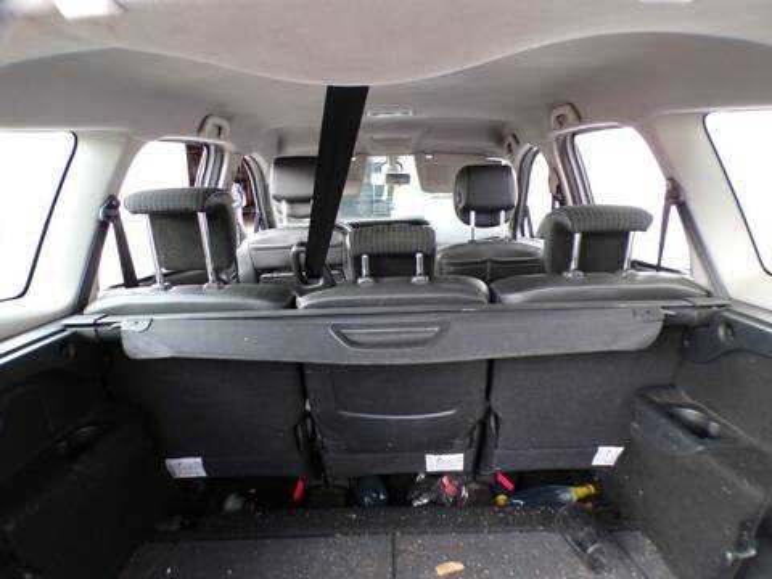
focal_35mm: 24
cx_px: 386
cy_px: 290
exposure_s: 1/60
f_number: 3
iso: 287
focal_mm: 4.3
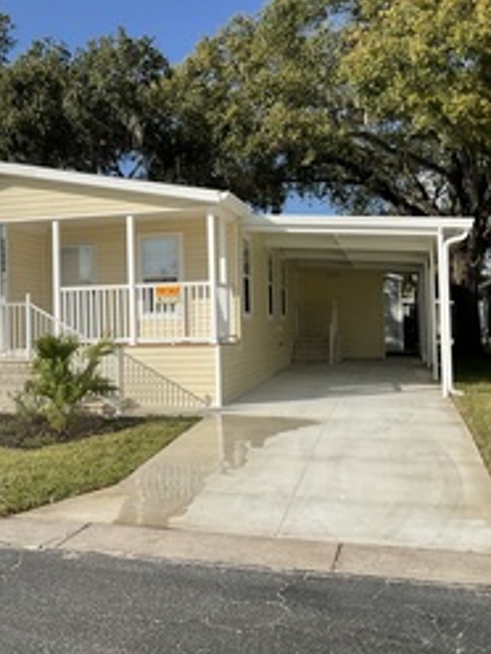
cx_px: 140
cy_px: 315
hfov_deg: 34.6
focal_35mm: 41
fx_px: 775
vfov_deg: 45.8
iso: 16
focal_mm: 3
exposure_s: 1/3125
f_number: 1.8
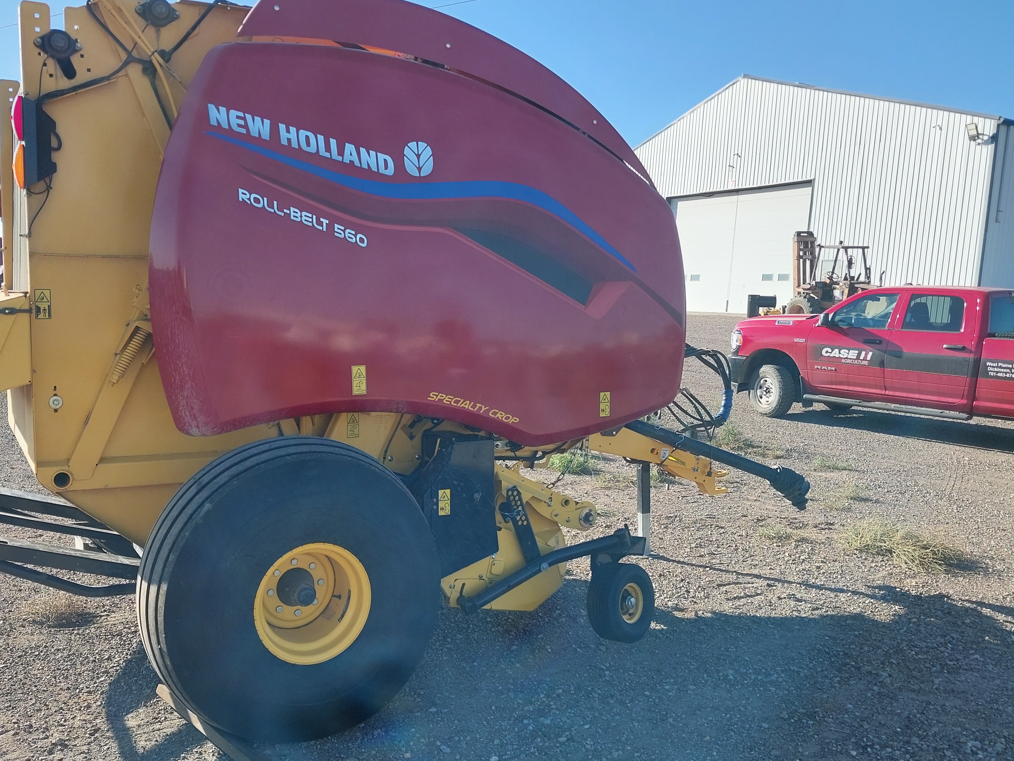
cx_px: 412
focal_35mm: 33
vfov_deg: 42.9
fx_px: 967
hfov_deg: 55.0
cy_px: 418
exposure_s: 1/324
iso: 20
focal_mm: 4
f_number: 1.8
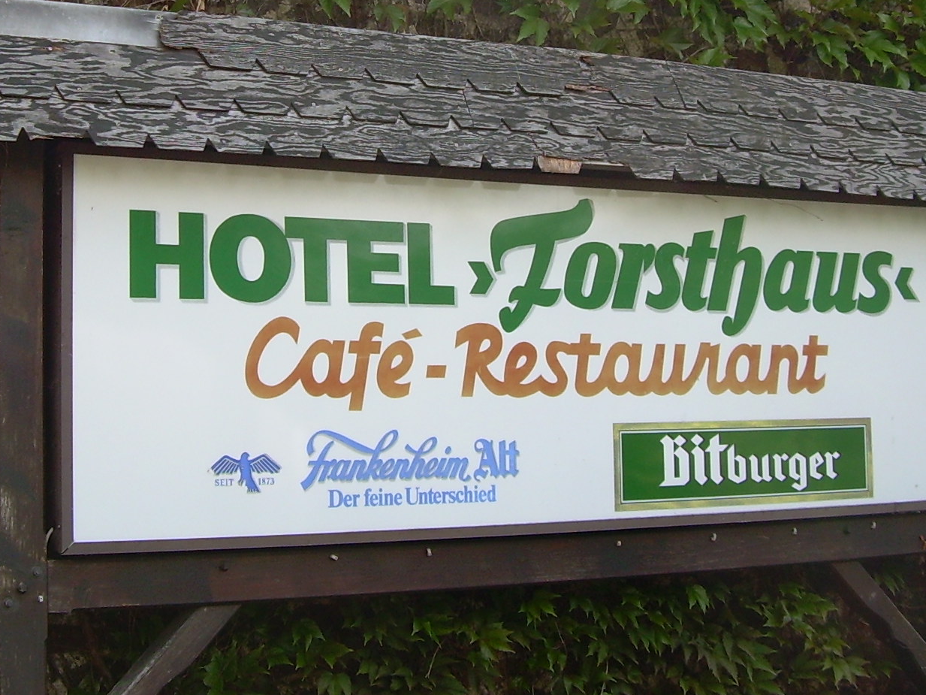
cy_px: 77
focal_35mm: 70
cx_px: 403
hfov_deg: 27.7
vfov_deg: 20.6
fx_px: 1873
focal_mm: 6.3
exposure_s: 1/250
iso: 50
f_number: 2.8
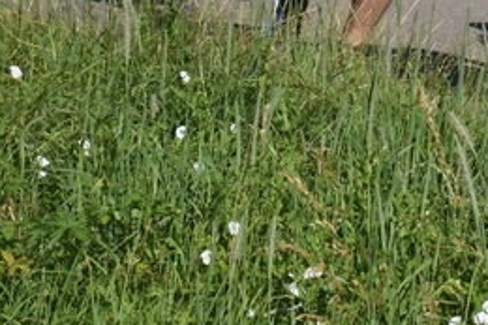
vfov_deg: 7.5
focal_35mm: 180
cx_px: 604
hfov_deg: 11.2
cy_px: -199
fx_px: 2438
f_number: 18
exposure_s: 1/320
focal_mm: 26
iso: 640
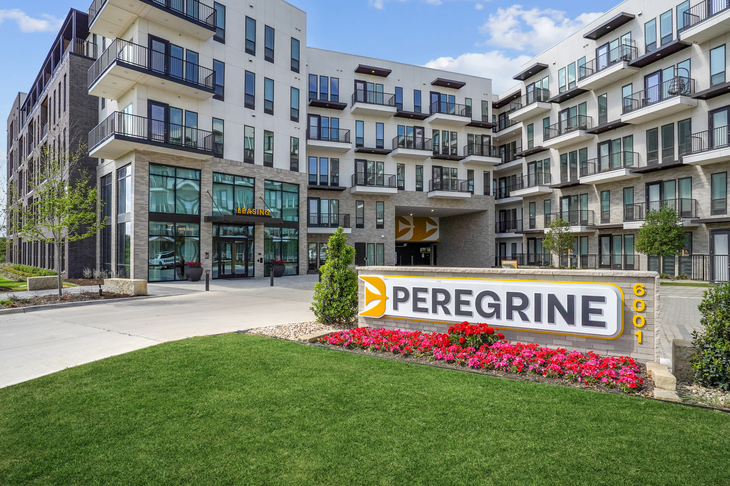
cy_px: 243
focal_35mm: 19
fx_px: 385
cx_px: 365
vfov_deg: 64.6
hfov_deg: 86.9
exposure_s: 1/320
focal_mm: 19
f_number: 10
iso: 400
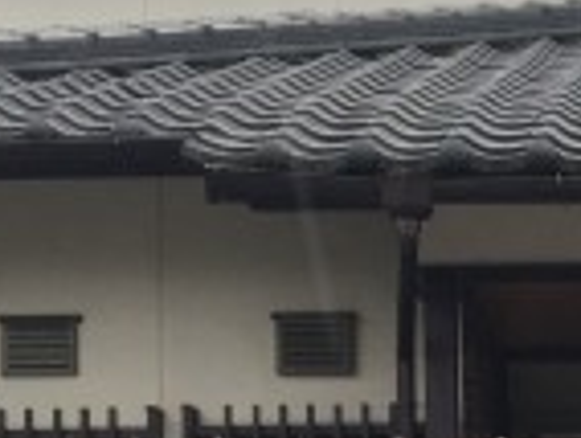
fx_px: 2740
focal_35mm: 163
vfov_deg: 8.9
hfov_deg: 11.6
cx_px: 859
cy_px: 614
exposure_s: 1/120
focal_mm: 4.15
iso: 32
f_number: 2.2
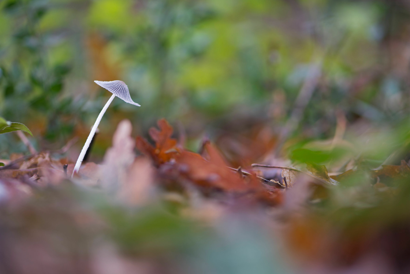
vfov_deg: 8.7
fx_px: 1794
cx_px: 205
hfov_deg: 13.0
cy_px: 137
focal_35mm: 158
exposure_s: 1/25
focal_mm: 105
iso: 100
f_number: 3.2
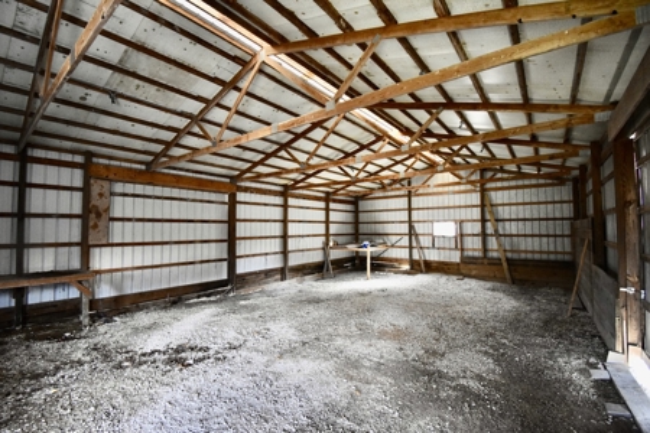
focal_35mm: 15
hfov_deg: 100.4
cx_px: 325
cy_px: 216
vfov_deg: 77.3
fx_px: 271
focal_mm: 10
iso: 2200
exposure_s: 1/60
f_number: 4.5
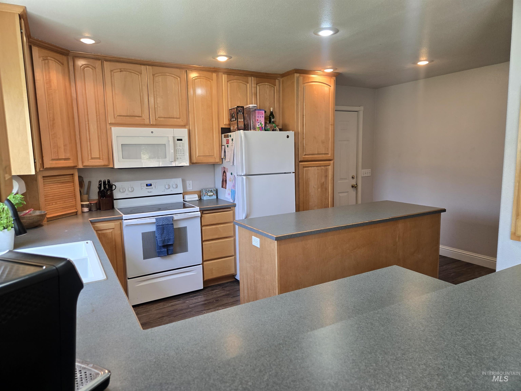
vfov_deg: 58.9
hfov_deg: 73.9
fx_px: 346
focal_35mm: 23
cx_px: 260
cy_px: 196
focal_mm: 5.4
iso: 125
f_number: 1.8
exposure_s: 1/120
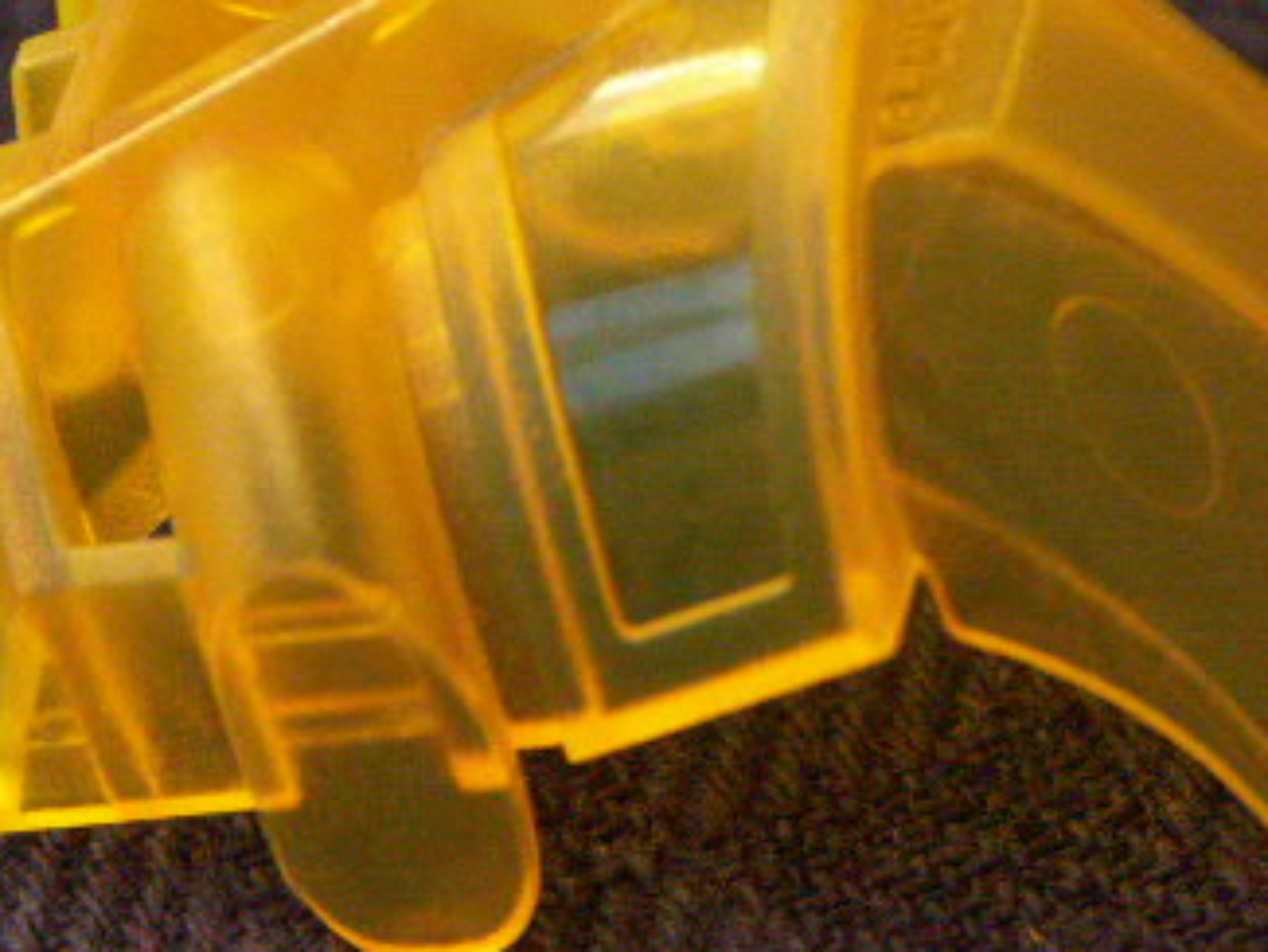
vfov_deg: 3.8
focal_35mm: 394
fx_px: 14438
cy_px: 238
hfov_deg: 5.0
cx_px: 800
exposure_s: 1/25
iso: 400
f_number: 3.5
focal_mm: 50.8
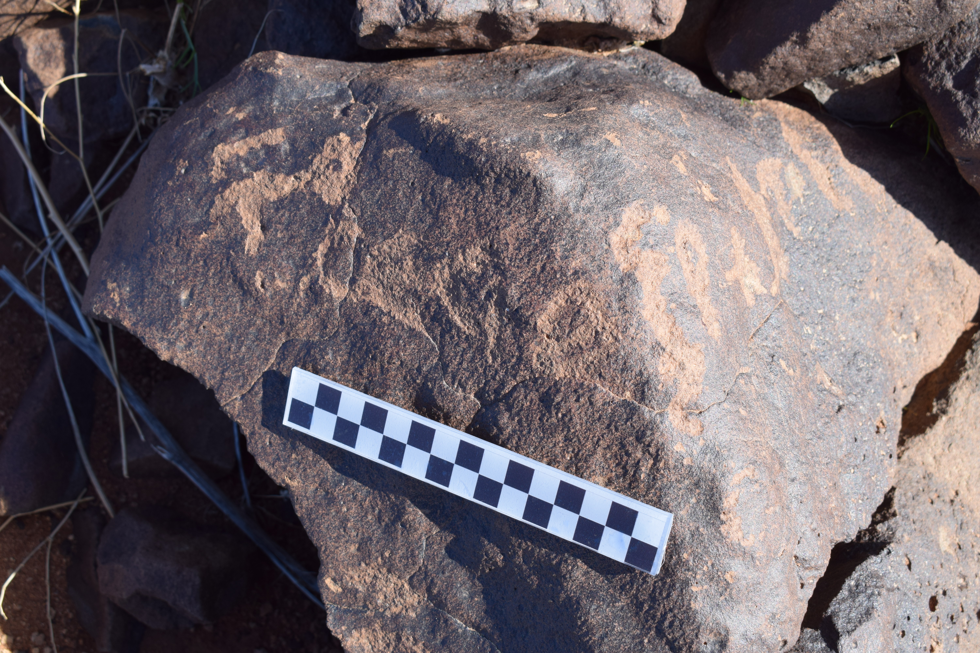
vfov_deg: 26.5
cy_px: 326
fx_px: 1388
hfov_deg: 38.9
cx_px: 490
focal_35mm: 51
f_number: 9
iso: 200
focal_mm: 34
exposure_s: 1/320
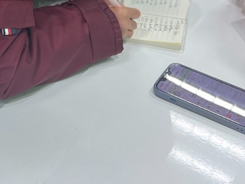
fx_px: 630
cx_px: -47
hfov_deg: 20.6
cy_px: -57
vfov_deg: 15.8
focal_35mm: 89
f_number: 1.5
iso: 125
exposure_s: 1/50
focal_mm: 5.7
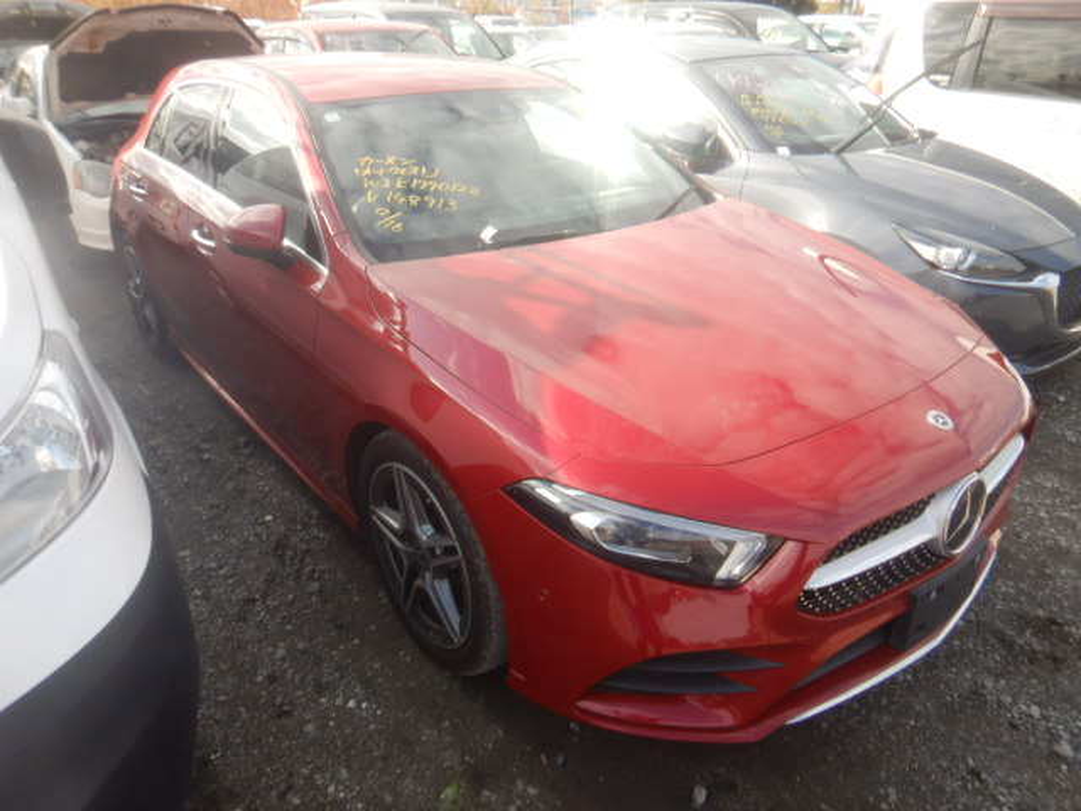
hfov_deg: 71.6
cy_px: 406
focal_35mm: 24
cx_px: 540
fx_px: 749
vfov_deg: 56.8
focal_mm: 4.3
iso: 125
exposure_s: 1/160
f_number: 2.8
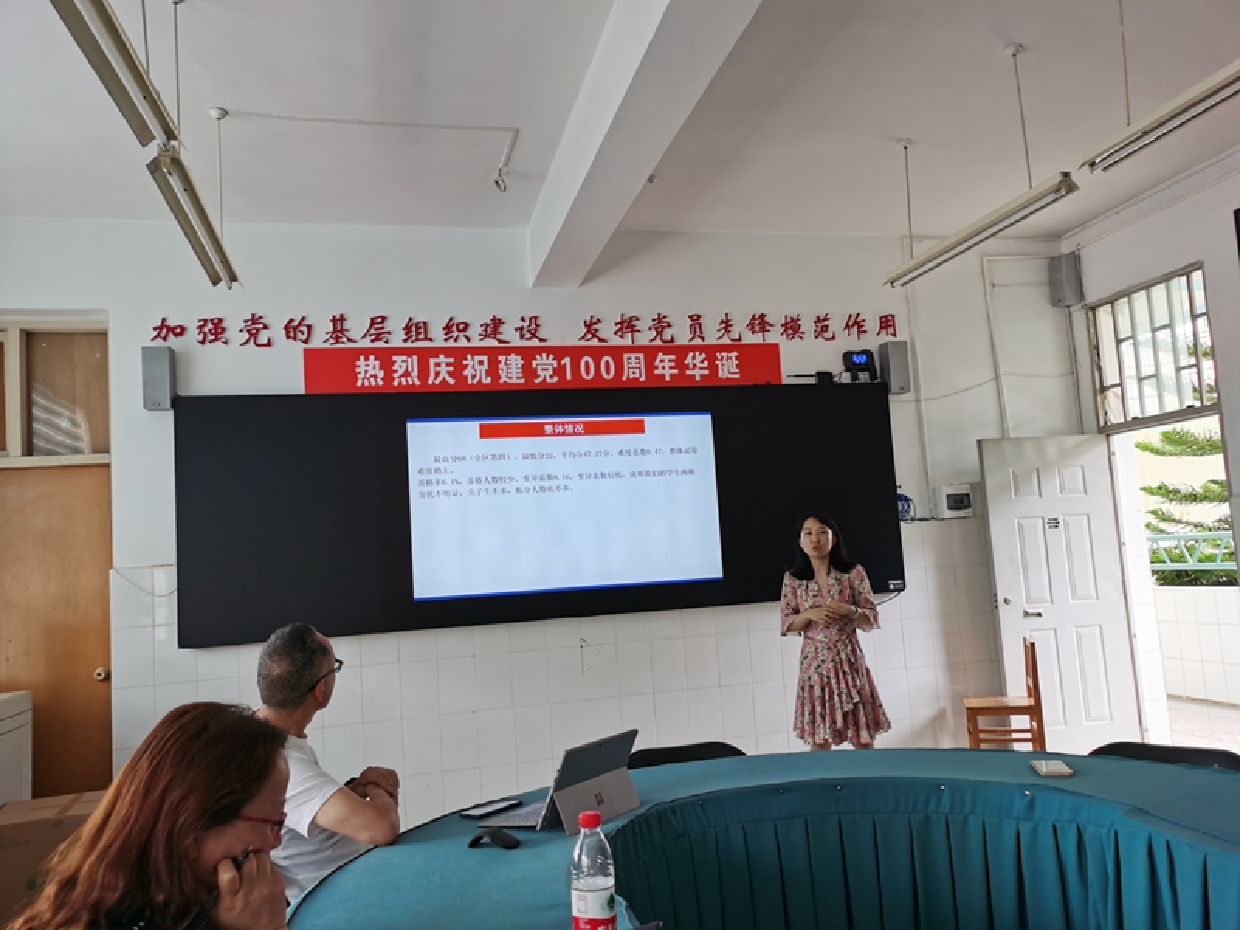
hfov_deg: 65.3
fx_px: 967
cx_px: 620
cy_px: 465
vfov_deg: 51.4
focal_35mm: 27
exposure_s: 1/100
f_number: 1.8
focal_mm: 5.58
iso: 100
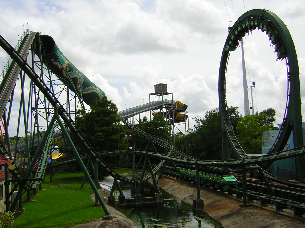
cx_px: 152
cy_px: 114
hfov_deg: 51.4
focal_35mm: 36
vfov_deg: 39.7
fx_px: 317
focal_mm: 4.7
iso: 50
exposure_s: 1/443
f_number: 5.2
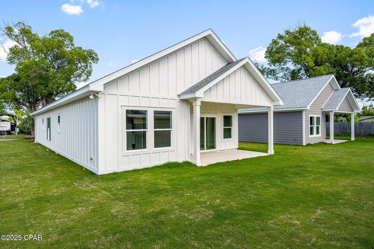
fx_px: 218
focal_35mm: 21
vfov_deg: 59.5
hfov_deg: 81.2
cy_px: 124
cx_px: 187
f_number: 9
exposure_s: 1/160
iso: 250
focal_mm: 21
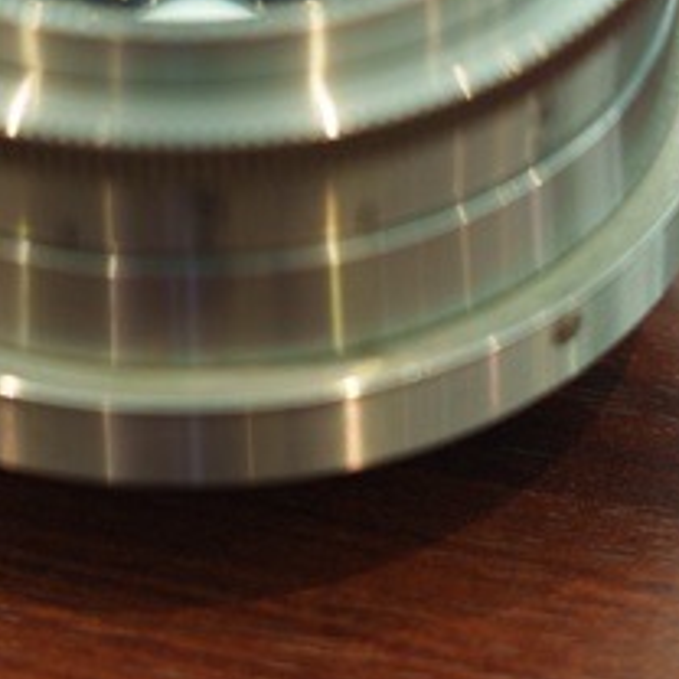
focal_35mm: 133
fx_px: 2950
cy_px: -34
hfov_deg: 13.1
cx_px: 206
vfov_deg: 12.9
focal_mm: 31.7
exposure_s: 1/40
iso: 125
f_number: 2.8
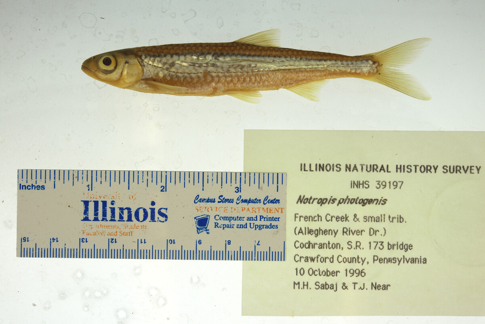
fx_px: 809
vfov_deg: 22.6
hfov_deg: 33.4
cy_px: 162
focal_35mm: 60
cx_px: 242
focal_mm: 60
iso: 100
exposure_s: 1/200
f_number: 10
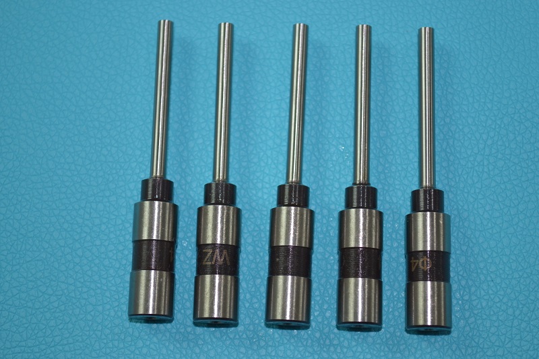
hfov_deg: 24.6
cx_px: 270
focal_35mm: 82
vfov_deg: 16.5
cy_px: 180
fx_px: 1235
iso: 400
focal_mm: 55
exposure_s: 1/15
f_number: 5.6
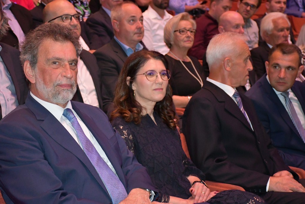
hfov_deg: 26.0
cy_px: 102
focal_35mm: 78
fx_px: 661
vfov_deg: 17.5
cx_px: 152
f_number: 4.8
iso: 6400
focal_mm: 52
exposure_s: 1/60
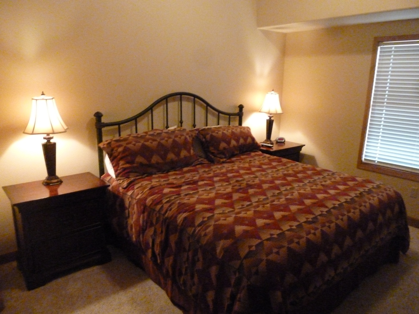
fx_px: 303
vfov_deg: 54.9
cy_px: 157
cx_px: 210
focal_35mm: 25
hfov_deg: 69.4
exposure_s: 1/15
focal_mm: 4.5
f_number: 3.3
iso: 1000
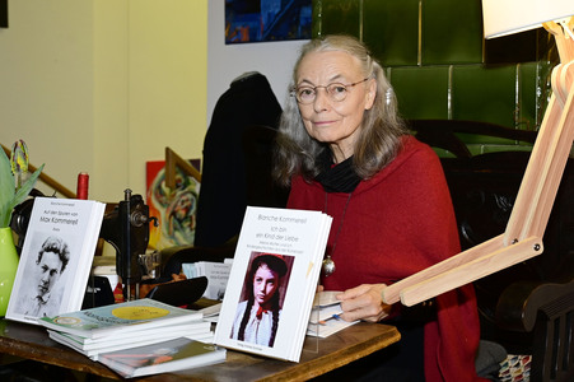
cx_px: 287
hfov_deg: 49.6
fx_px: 621
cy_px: 191
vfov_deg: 34.2
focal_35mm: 39
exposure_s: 1/200
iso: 1000
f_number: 5.6
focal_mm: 39
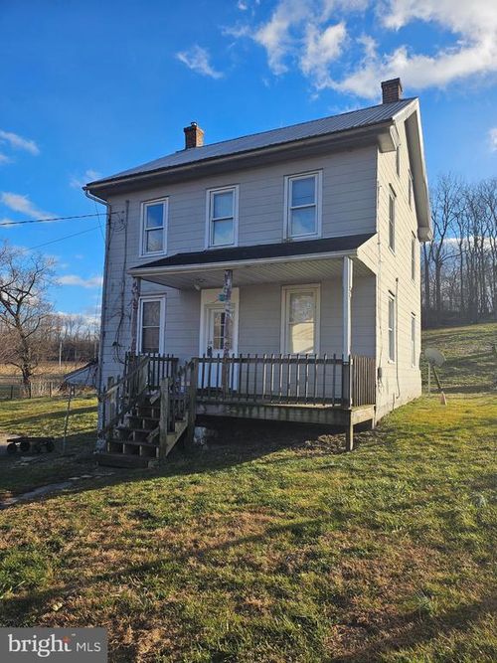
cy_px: 332
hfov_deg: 56.8
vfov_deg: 71.6
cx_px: 248
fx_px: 460
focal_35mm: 24
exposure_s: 1/2463
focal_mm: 5
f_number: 1.8
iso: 50
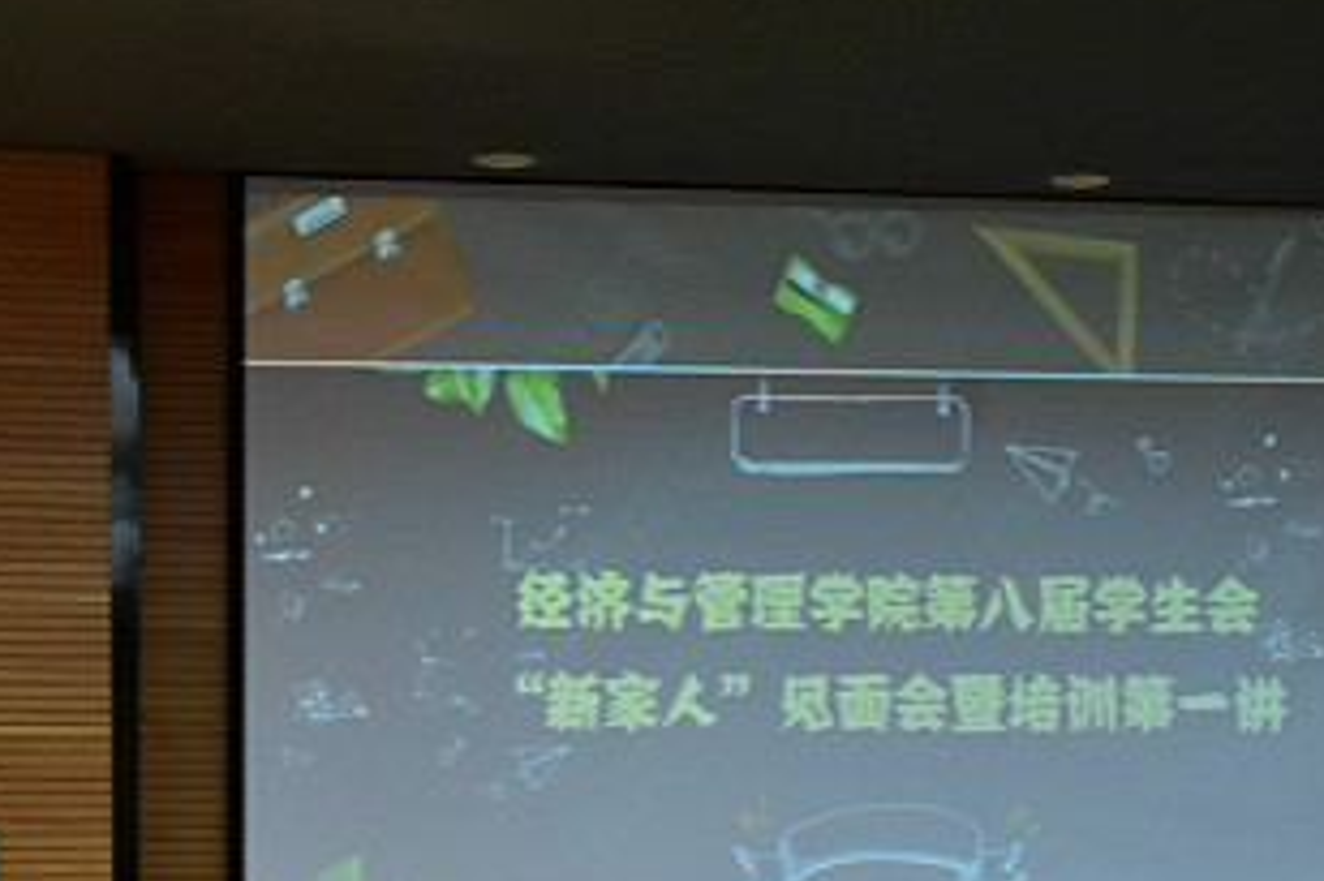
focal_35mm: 81
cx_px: 593
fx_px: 2977
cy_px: 817
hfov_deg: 25.1
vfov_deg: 16.6
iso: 1250
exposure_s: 1/320
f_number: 5.6
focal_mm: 26
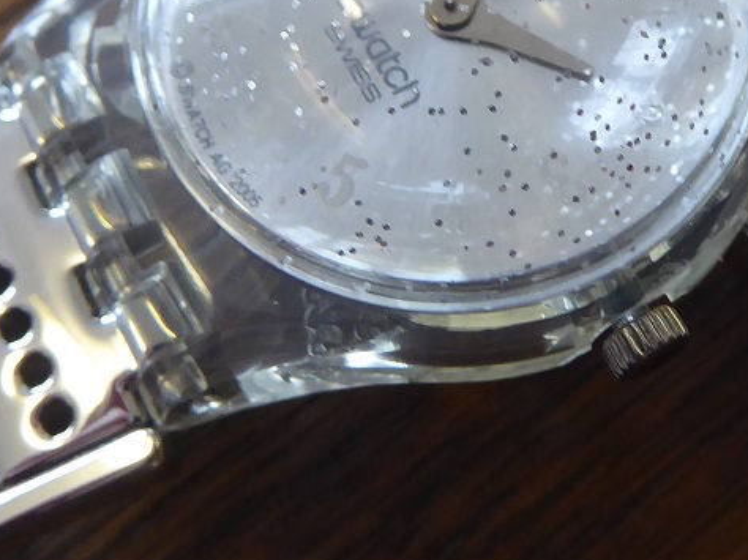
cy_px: 9
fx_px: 1641
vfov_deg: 18.9
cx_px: 469
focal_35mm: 76
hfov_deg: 25.6
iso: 200
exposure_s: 1/60
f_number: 3.3
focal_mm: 4.3
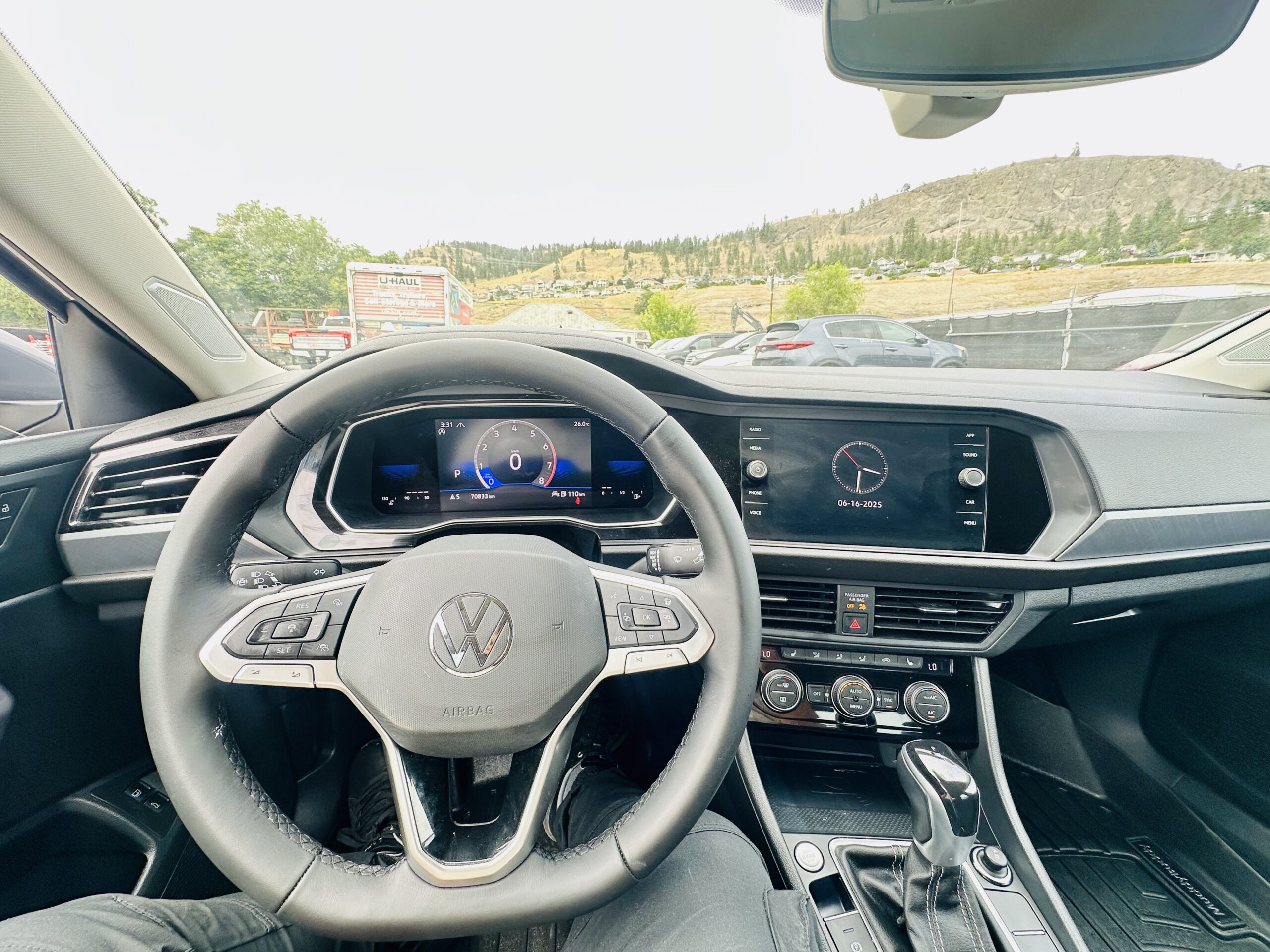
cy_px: 476
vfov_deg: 85.7
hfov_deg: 102.1
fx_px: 514
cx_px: 635
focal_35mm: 14
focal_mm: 2.22
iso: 50
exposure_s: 1/99
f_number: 2.2
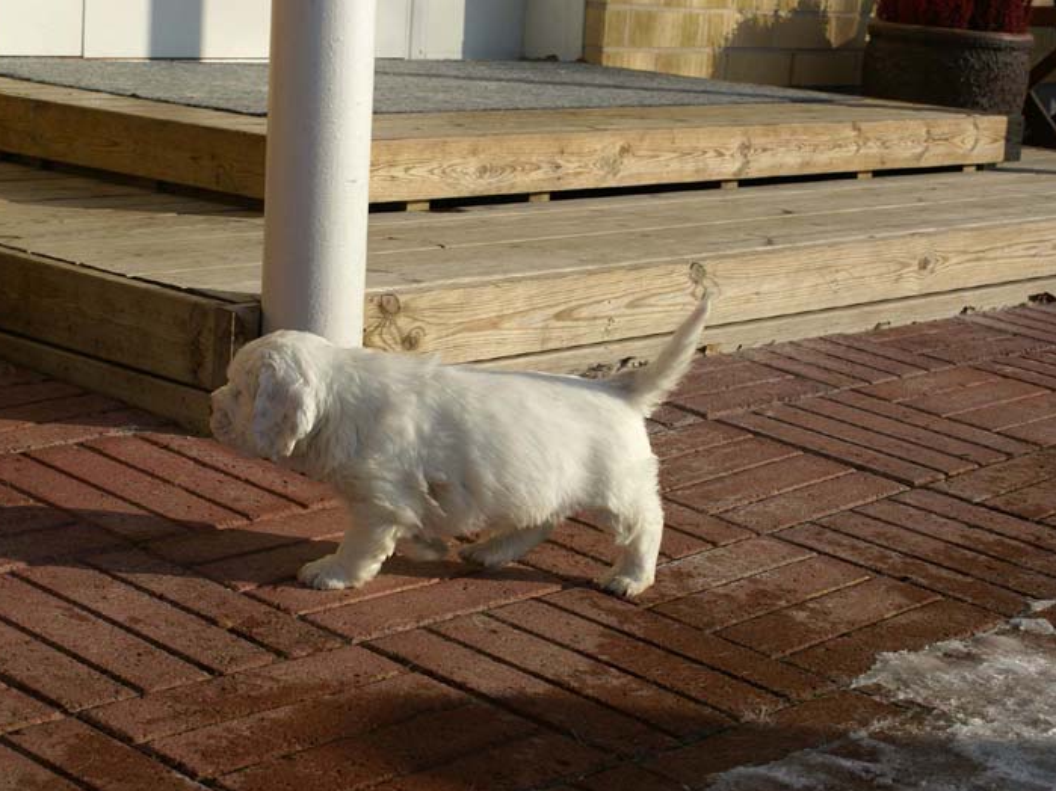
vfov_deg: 22.2
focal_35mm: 66
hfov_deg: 29.4
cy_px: 401
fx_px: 2013
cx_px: 465
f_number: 10
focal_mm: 40
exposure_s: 1/250
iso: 100
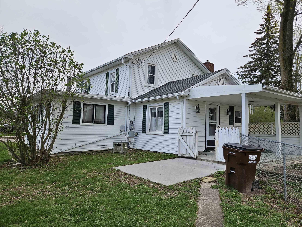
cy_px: 110
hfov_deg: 65.0
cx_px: 174
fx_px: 236
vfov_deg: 51.4
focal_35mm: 27
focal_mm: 5.4
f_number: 1.8
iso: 25
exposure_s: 1/845
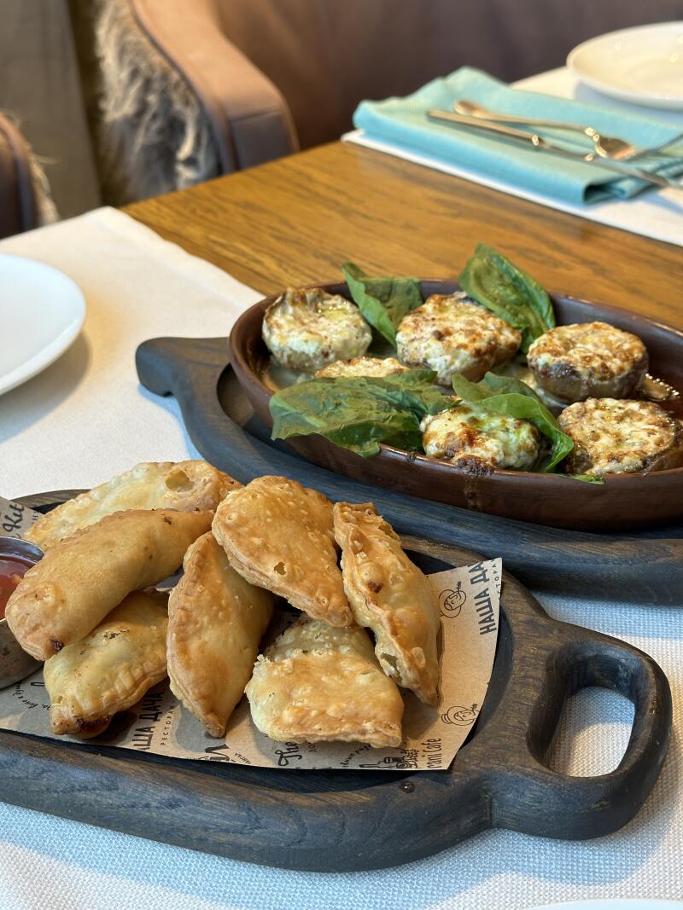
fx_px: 1263
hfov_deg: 30.3
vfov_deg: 39.7
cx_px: 342
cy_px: 455
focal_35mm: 48
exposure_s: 1/50
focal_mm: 6.86
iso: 80
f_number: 1.78
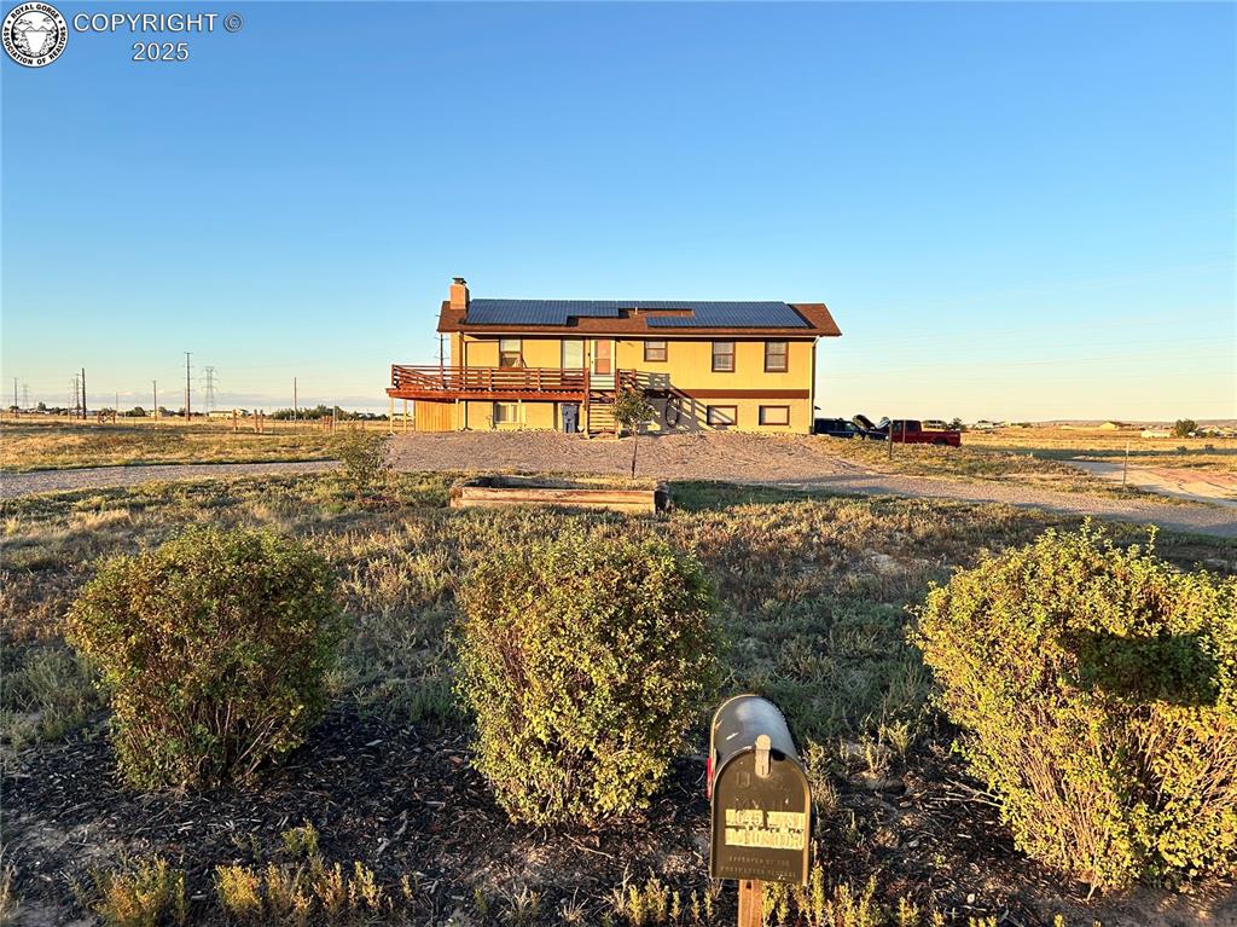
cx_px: 618
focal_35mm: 26
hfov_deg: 67.3
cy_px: 464
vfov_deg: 53.0
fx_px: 929
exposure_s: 1/974
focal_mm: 5.7
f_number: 1.5
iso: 50
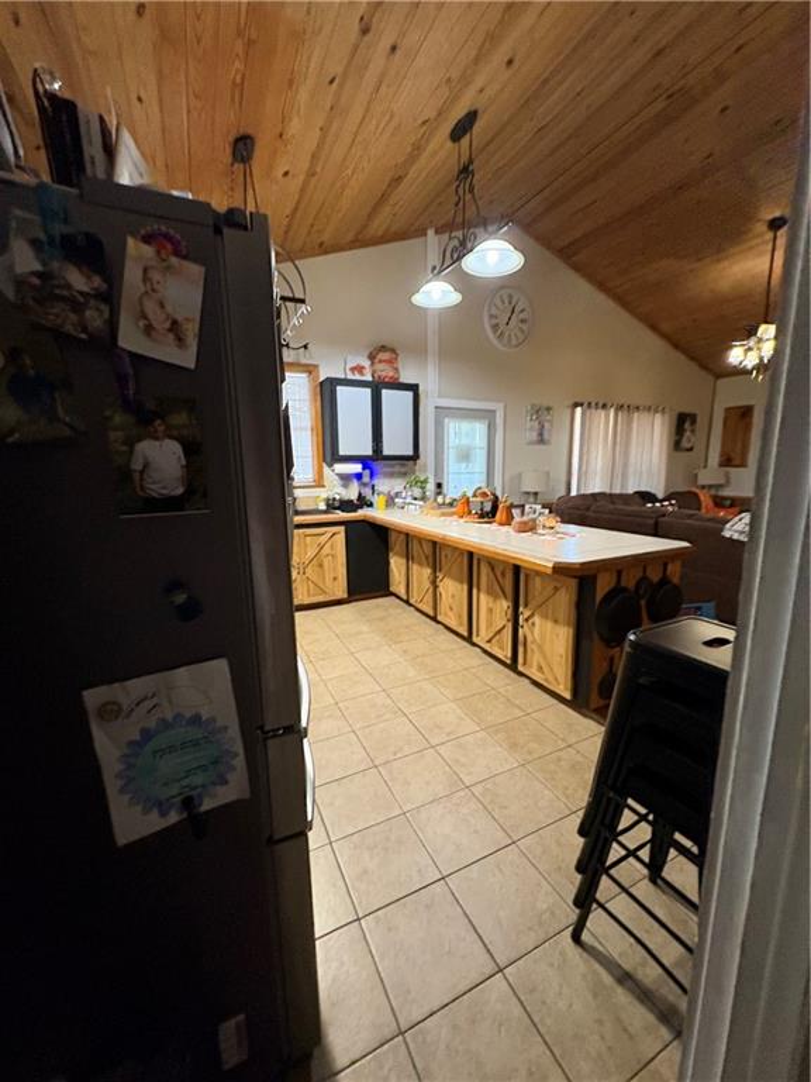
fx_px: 437
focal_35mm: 14
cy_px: 541
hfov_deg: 85.7
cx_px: 406
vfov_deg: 102.1
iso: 500
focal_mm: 2.22
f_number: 2.2
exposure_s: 1/60
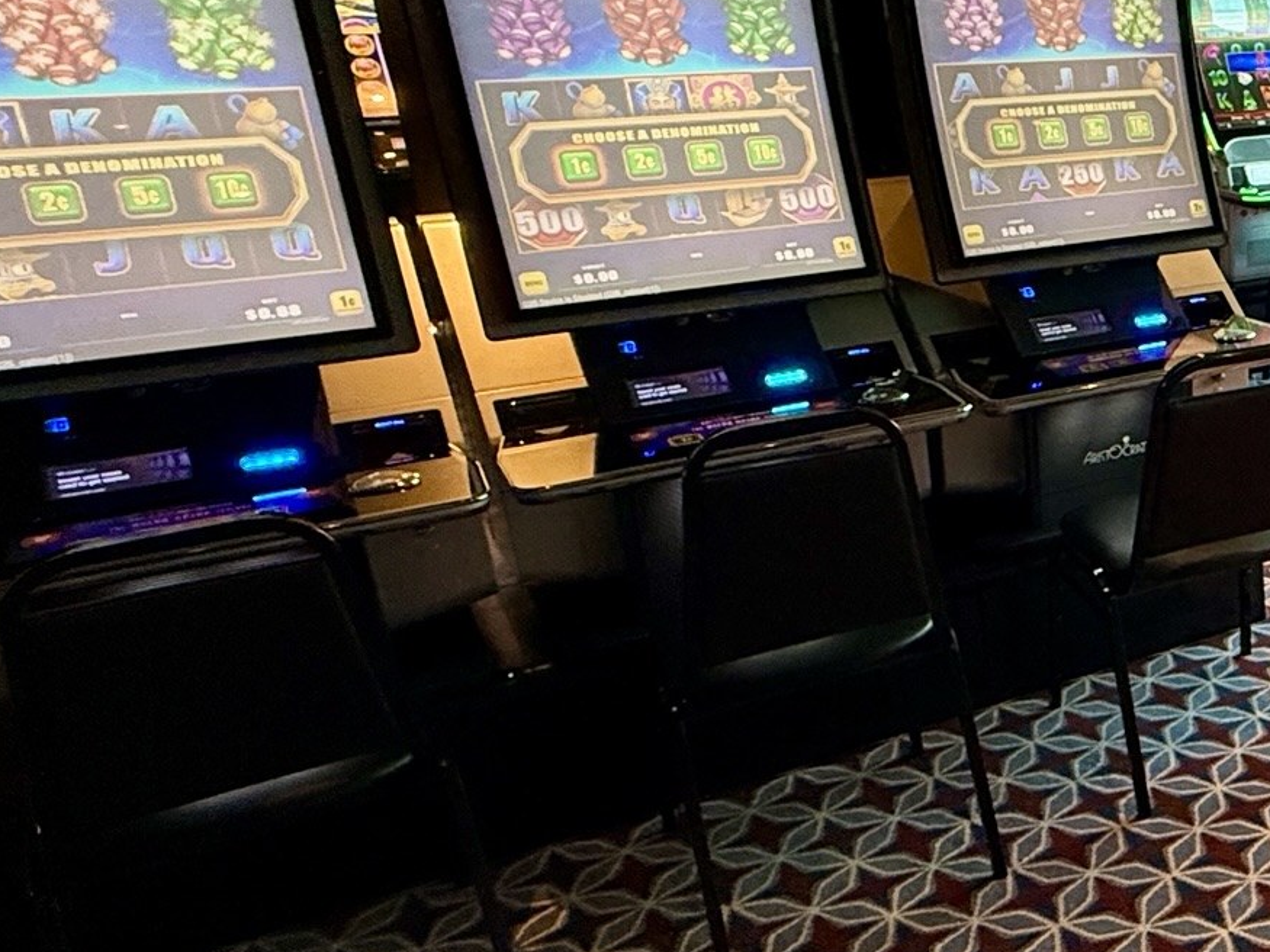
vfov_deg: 35.9
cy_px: 448
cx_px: 1508
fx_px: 1467
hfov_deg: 36.6
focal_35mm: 40
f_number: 2.2
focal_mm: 2.22
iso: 400
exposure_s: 1/120
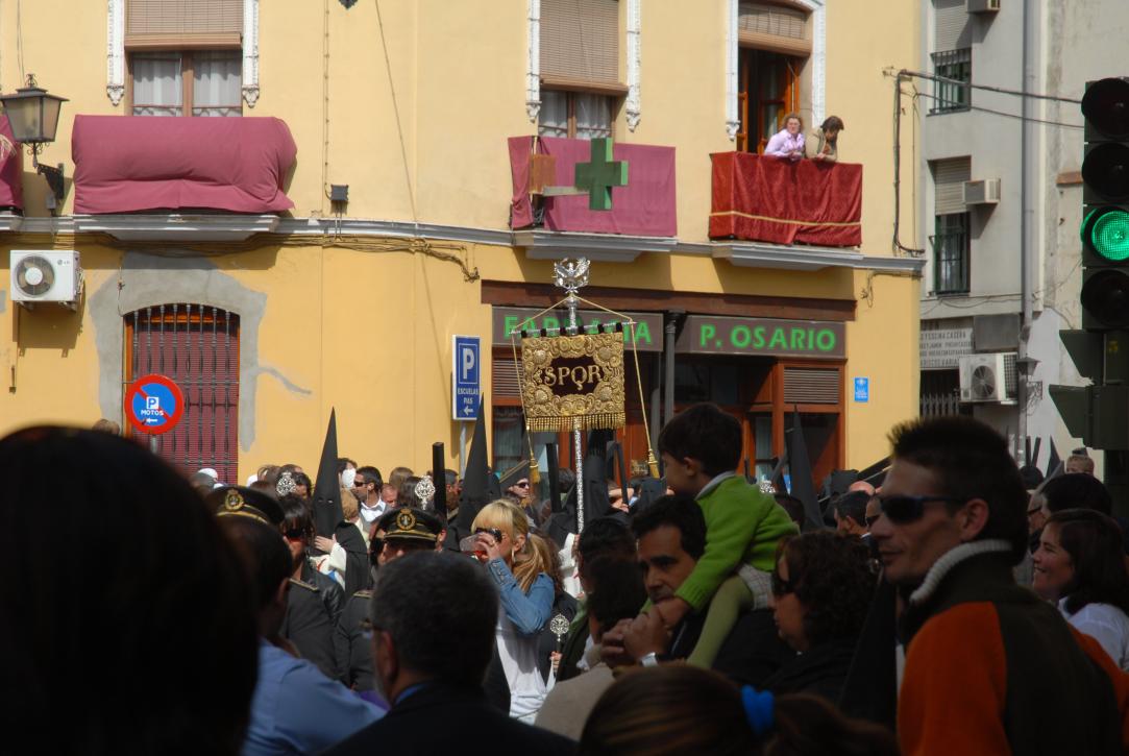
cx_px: 564
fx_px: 3297
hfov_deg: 19.4
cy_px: 378
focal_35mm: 105
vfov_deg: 13.1
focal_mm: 70
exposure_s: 1/200
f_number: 7.1
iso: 100
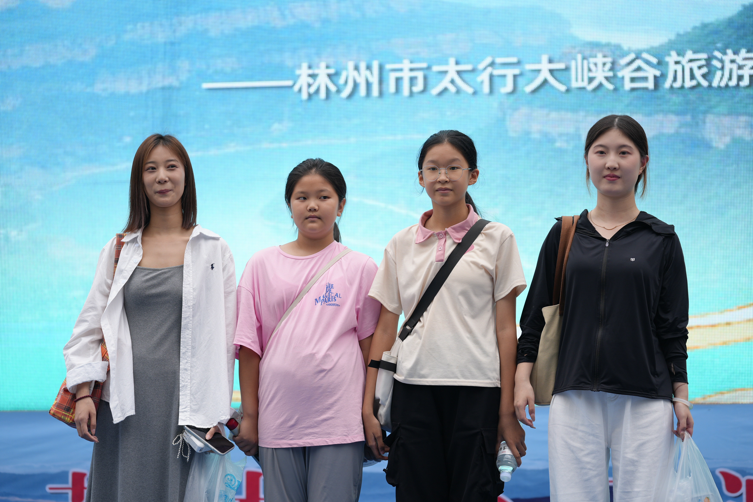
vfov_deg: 12.7
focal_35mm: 108
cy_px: 251
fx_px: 2259
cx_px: 376
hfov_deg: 18.9
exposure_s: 1/500
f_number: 2.8
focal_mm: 108
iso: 100
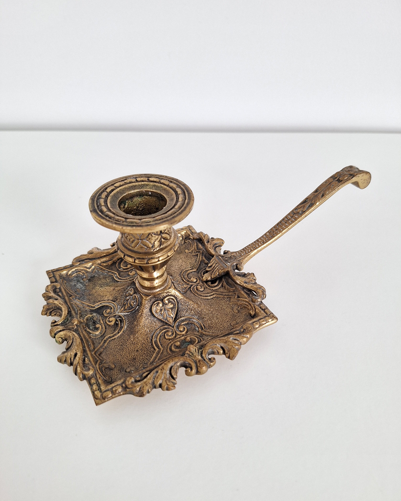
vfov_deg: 70.3
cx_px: 200
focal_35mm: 24
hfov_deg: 58.8
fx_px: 356
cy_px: 252
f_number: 1.8
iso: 50
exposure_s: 1/50
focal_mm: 5.54
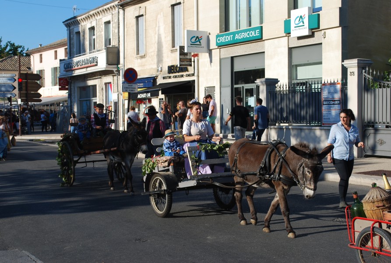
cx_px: 196
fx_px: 621
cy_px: 132
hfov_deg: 35.0
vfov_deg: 23.9
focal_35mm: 57
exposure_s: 1/250
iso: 100
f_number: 8
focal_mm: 38
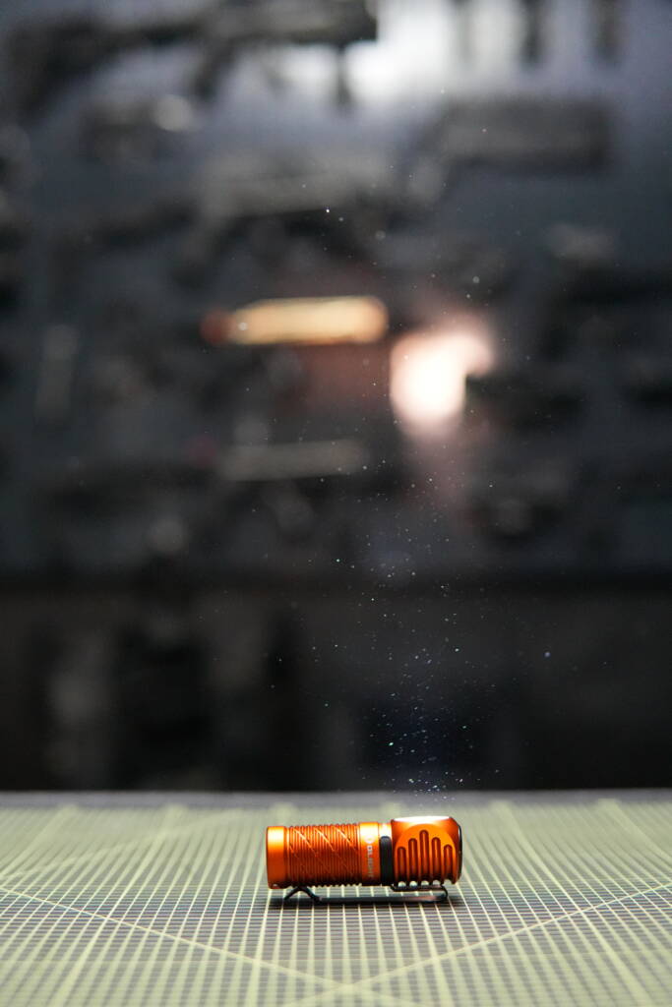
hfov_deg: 29.9
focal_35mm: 45
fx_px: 1259
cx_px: 336
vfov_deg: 43.6
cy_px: 504
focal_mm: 30
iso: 6400
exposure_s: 1/80
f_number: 2
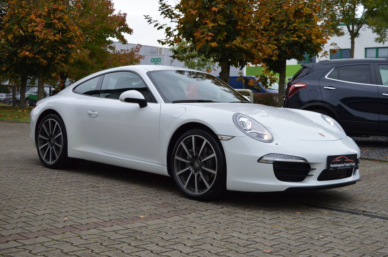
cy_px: 128
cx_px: 194
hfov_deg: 38.9
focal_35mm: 51
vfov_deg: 26.4
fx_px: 549
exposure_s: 1/125
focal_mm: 34
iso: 220
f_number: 5.6
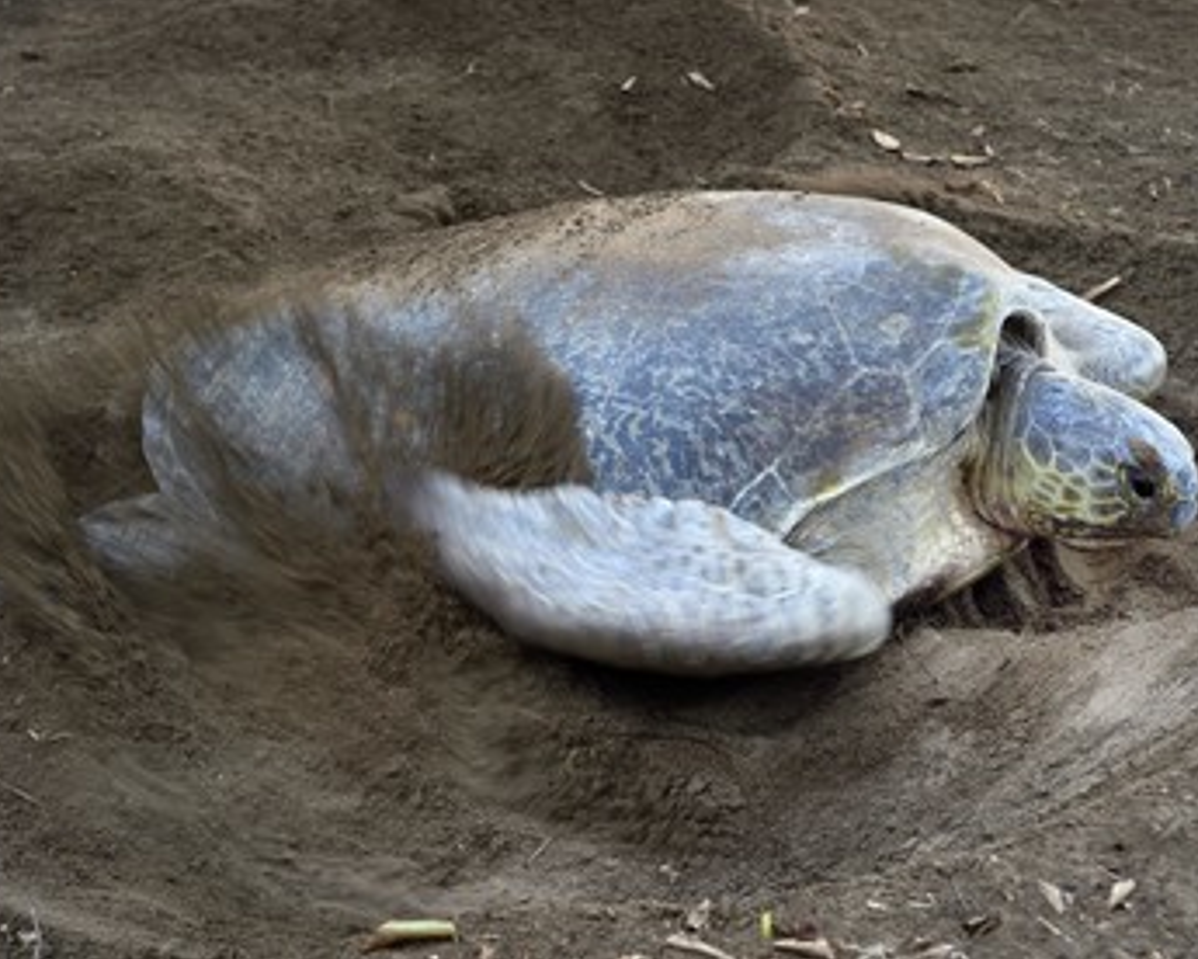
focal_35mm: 64
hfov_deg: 29.6
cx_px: 622
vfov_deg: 23.8
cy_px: 480
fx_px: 2269
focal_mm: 56
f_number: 4.5
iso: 200
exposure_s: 1/60
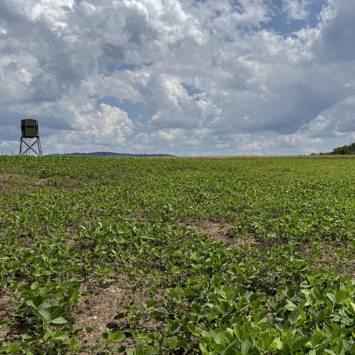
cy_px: 201
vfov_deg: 47.1
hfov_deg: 47.2
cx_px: 190
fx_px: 406
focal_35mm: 35
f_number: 1.78
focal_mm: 6.76
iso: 80
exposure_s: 1/7937
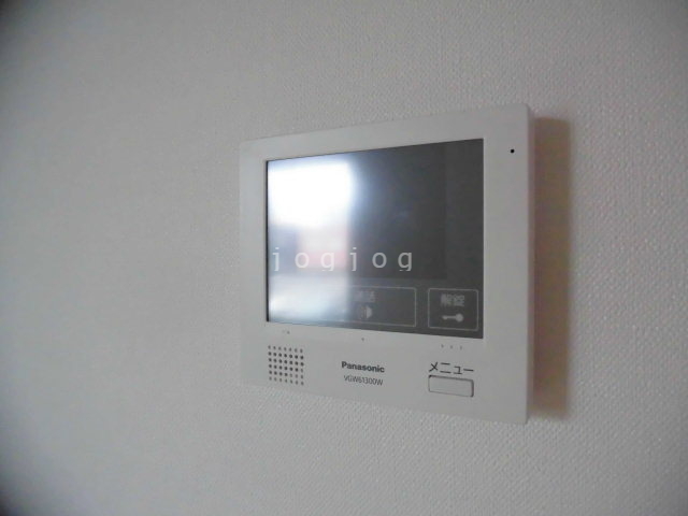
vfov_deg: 56.8
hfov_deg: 71.6
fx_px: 477
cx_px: 344
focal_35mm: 24
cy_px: 258
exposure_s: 1/200
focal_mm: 4.3
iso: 800
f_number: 3.1
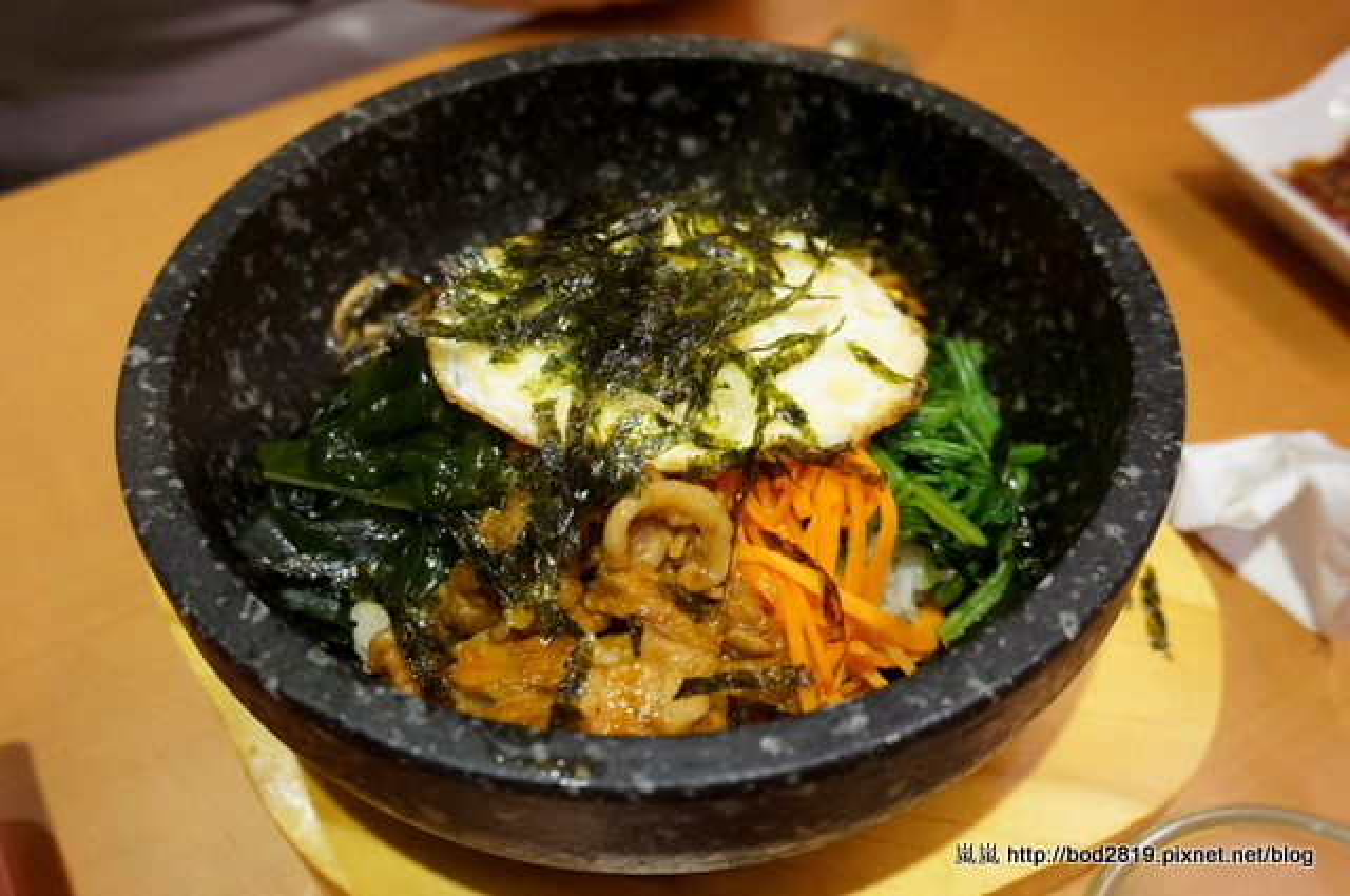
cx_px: 675
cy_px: 448
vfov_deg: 39.9
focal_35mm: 33
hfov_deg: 57.3
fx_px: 1236
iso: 1600
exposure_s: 1/60
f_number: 4
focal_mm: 22
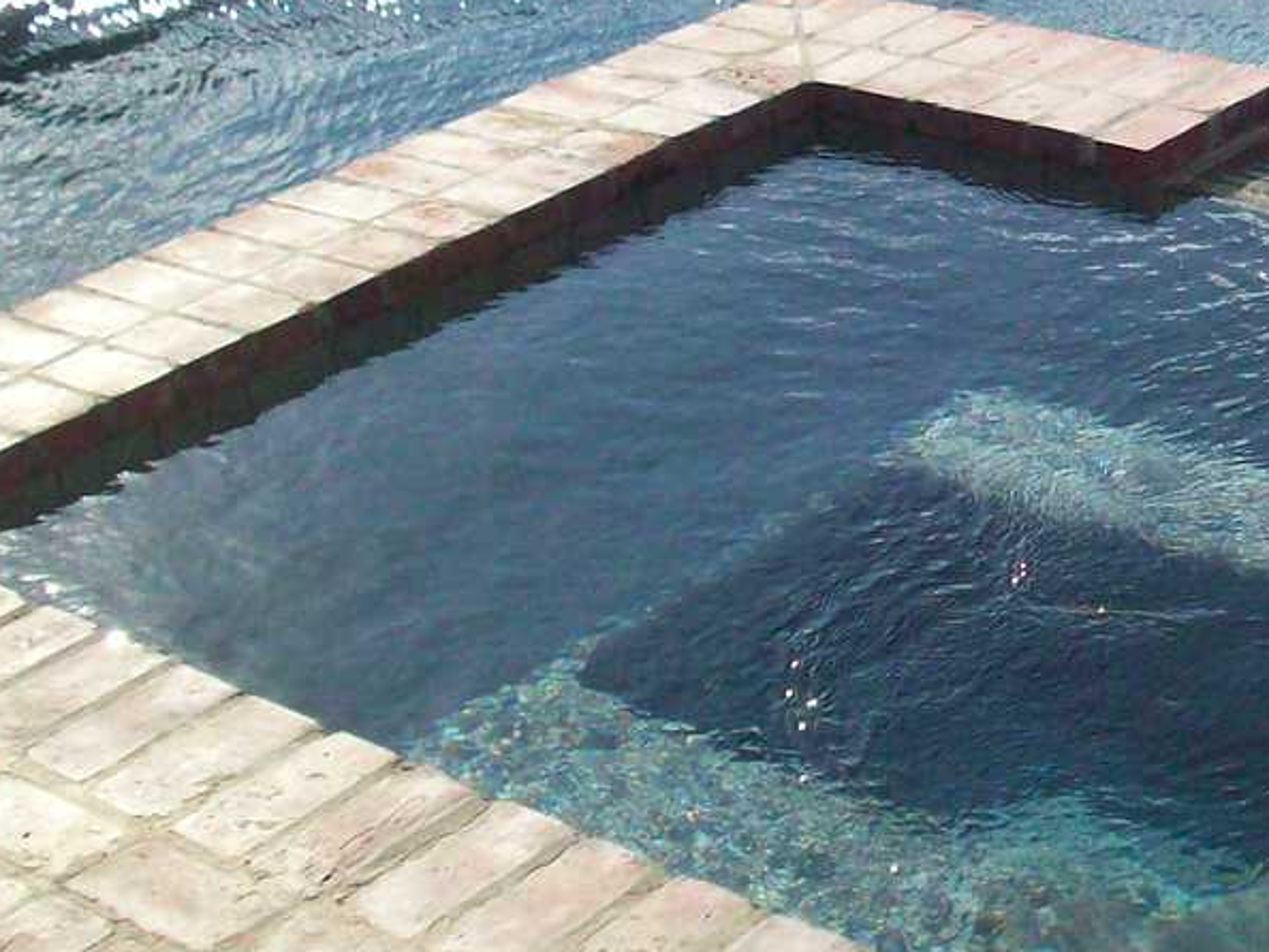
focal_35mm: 83
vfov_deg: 17.7
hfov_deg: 22.2
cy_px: 295
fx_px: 3044
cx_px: 1405
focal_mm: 6.2
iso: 200
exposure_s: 1/1135
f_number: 5.6
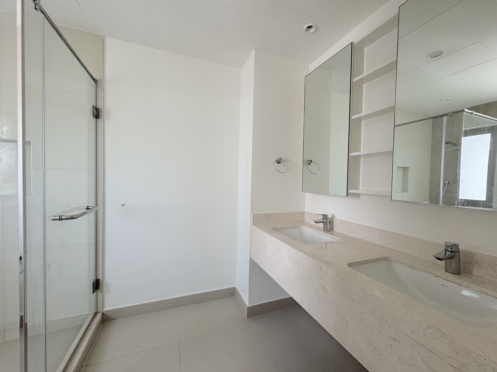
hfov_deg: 102.1
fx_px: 201
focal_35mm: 14
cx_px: 248
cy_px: 186
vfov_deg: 85.7
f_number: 2.2
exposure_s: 1/99
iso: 200
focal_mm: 2.22
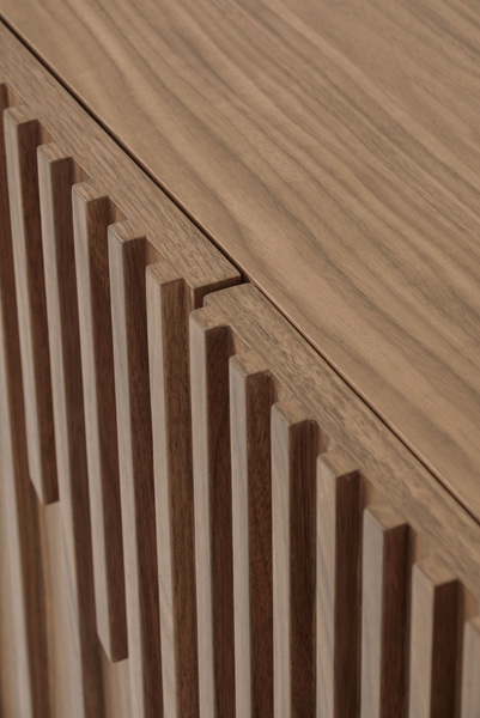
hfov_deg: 8.7
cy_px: 359
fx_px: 3144
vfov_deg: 13.0
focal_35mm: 158
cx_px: 240
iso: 100
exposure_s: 1/10
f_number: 11
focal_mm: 105
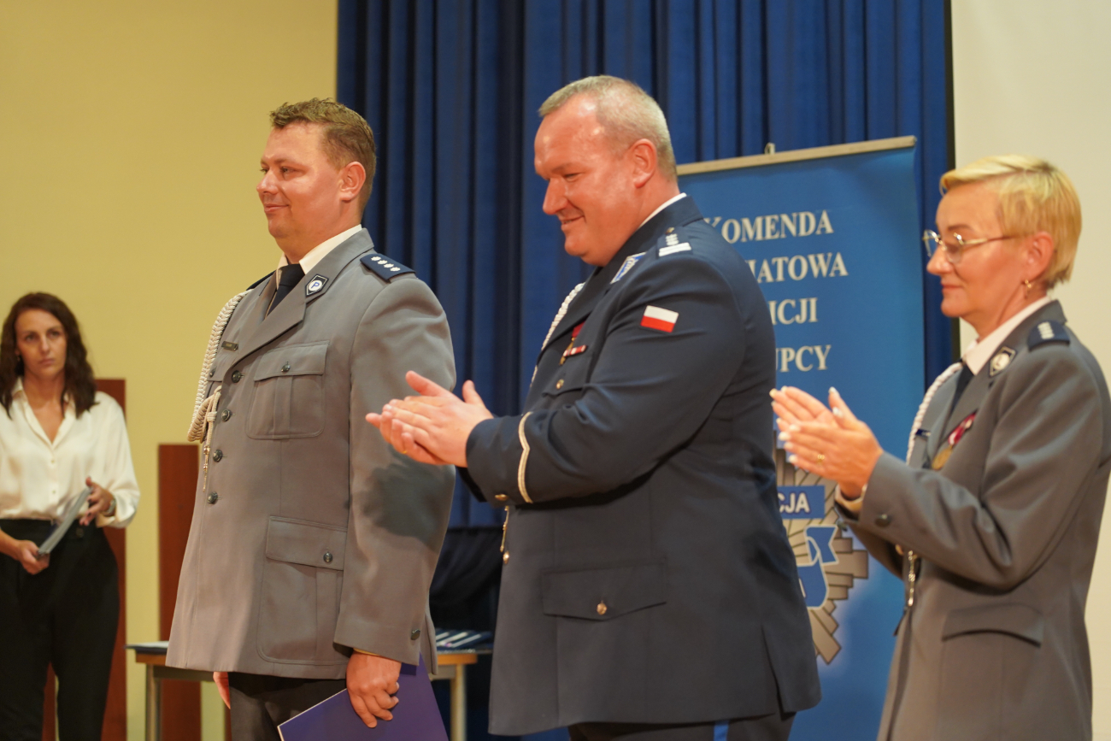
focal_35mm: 105
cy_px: 370
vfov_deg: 13.0
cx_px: 556
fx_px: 3241
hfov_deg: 19.5
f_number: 4
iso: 2000
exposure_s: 1/160
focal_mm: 105
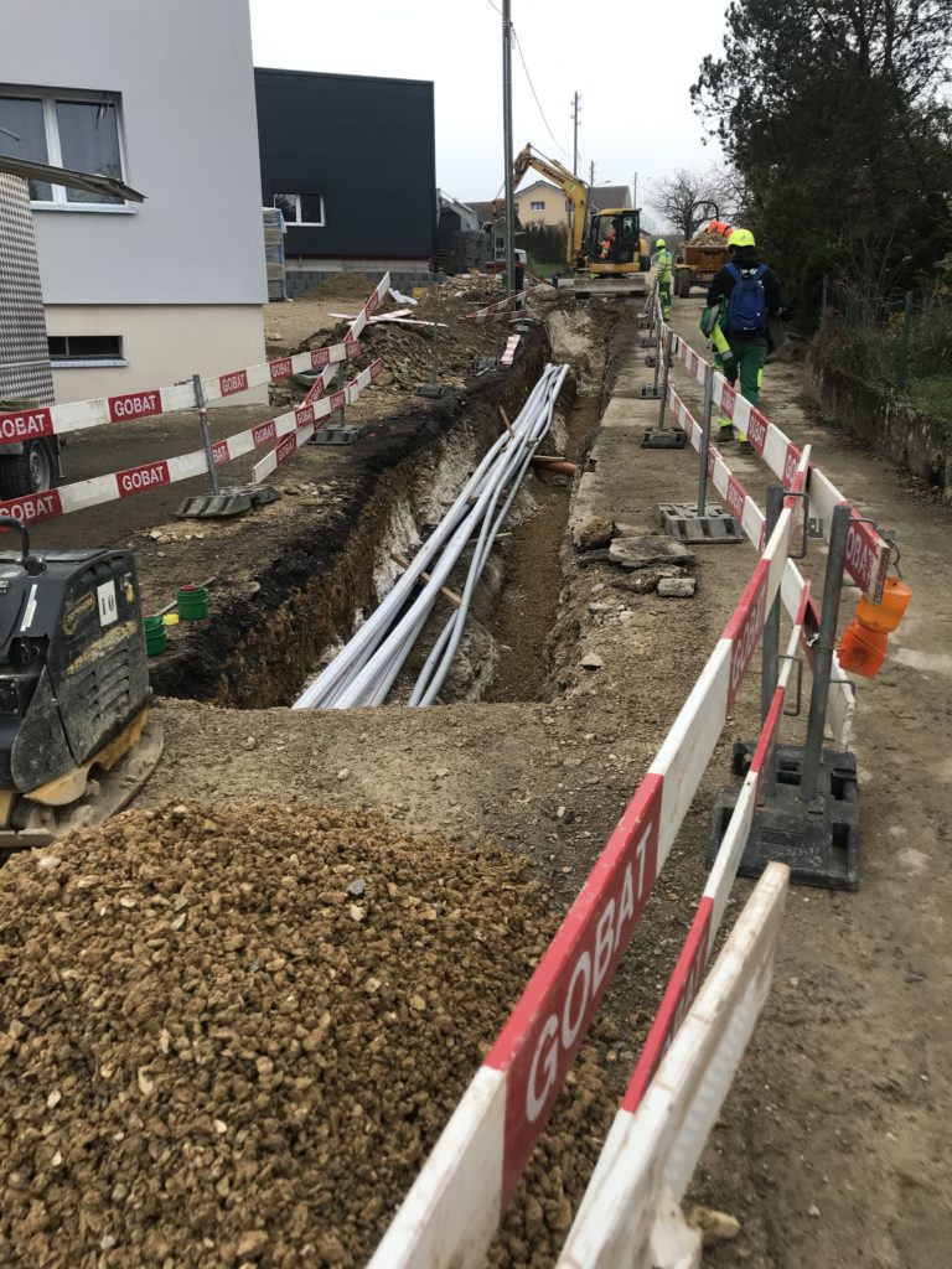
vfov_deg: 63.4
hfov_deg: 49.7
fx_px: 1027
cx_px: 476
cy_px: 634
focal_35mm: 28
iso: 20
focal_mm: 3.99
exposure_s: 1/272
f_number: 1.8
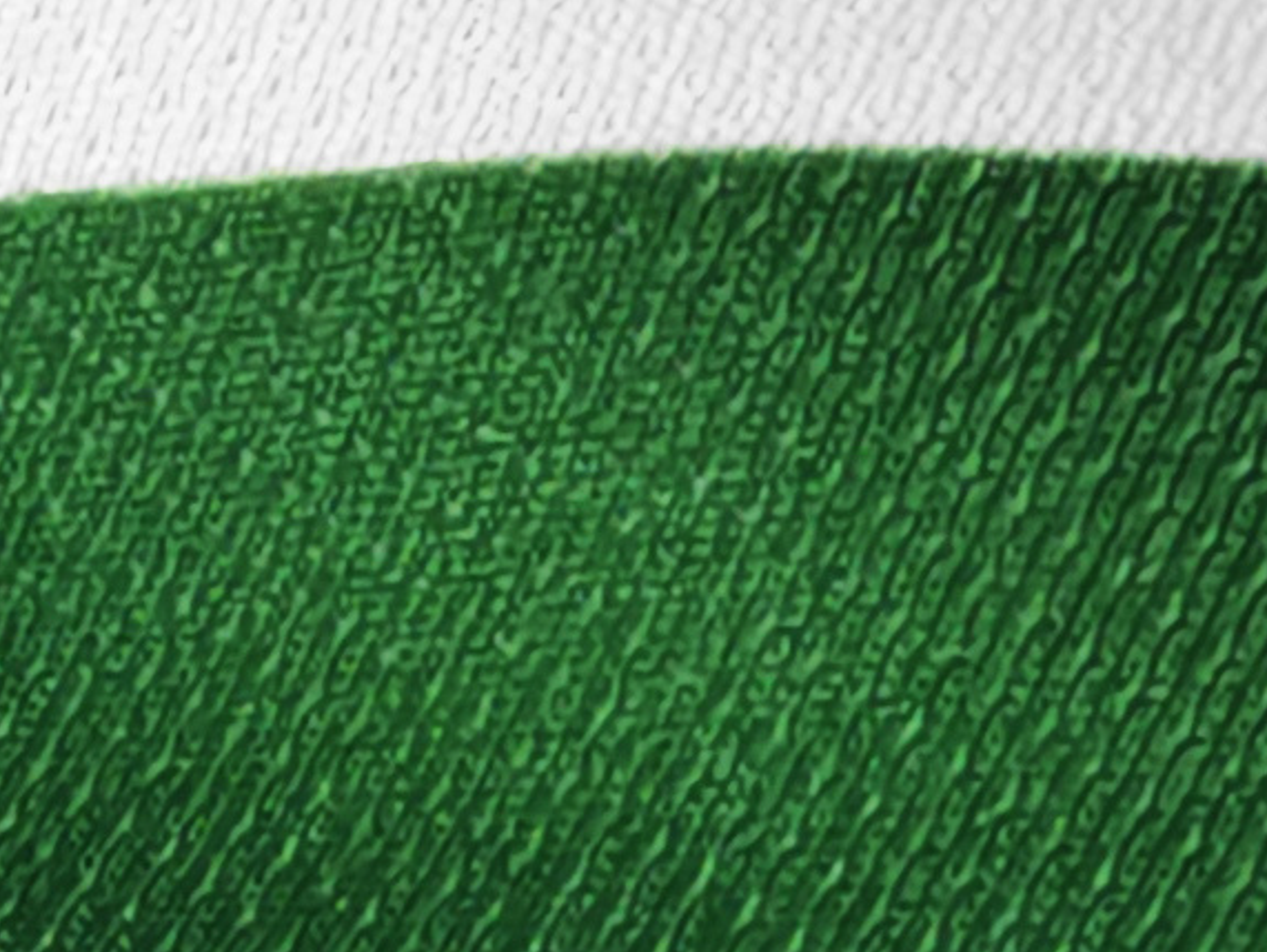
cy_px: 2758
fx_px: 5897
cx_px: -1547
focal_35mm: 161
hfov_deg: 10.8
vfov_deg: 8.0
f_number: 2.2
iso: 107
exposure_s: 1/50
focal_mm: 2.59
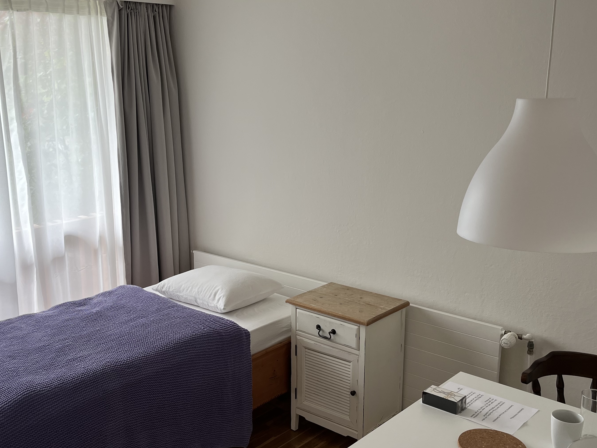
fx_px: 673
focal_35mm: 39
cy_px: 225
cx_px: 248
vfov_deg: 36.8
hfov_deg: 47.7
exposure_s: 1/122
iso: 40
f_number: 1.6
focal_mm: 5.1
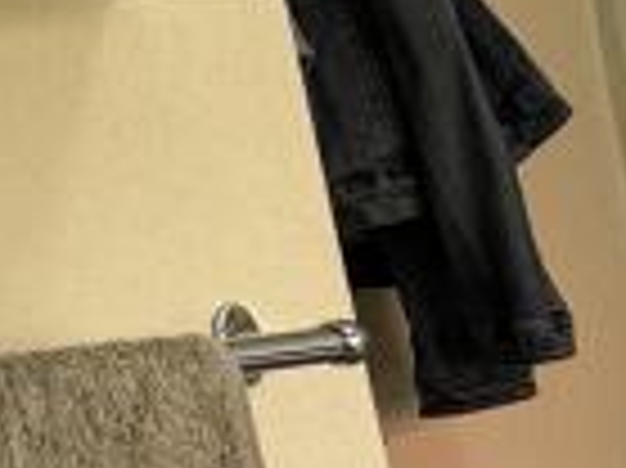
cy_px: 626
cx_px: 1797
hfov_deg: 11.8
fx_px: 1861
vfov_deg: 13.8
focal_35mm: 103
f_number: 2.2
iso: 125
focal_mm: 2.22
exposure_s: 1/99
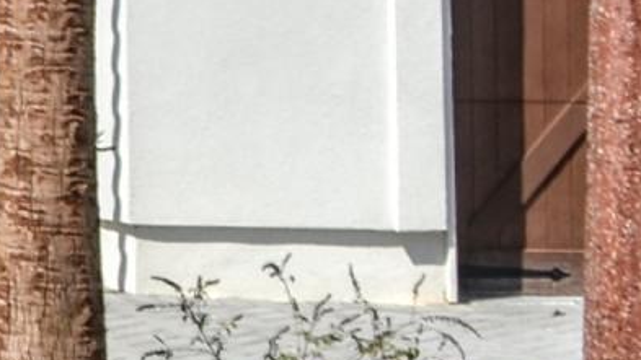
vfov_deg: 4.9
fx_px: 4079
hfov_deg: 7.6
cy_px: -621
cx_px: -1450
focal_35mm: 240
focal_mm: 20
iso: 100
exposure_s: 1/200
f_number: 10
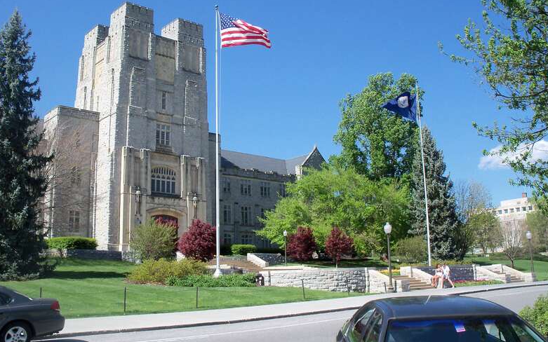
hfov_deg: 51.5
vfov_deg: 33.5
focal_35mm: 38
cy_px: 138
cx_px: 275
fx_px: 567
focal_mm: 6.3
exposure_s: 1/320
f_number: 5.5
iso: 80
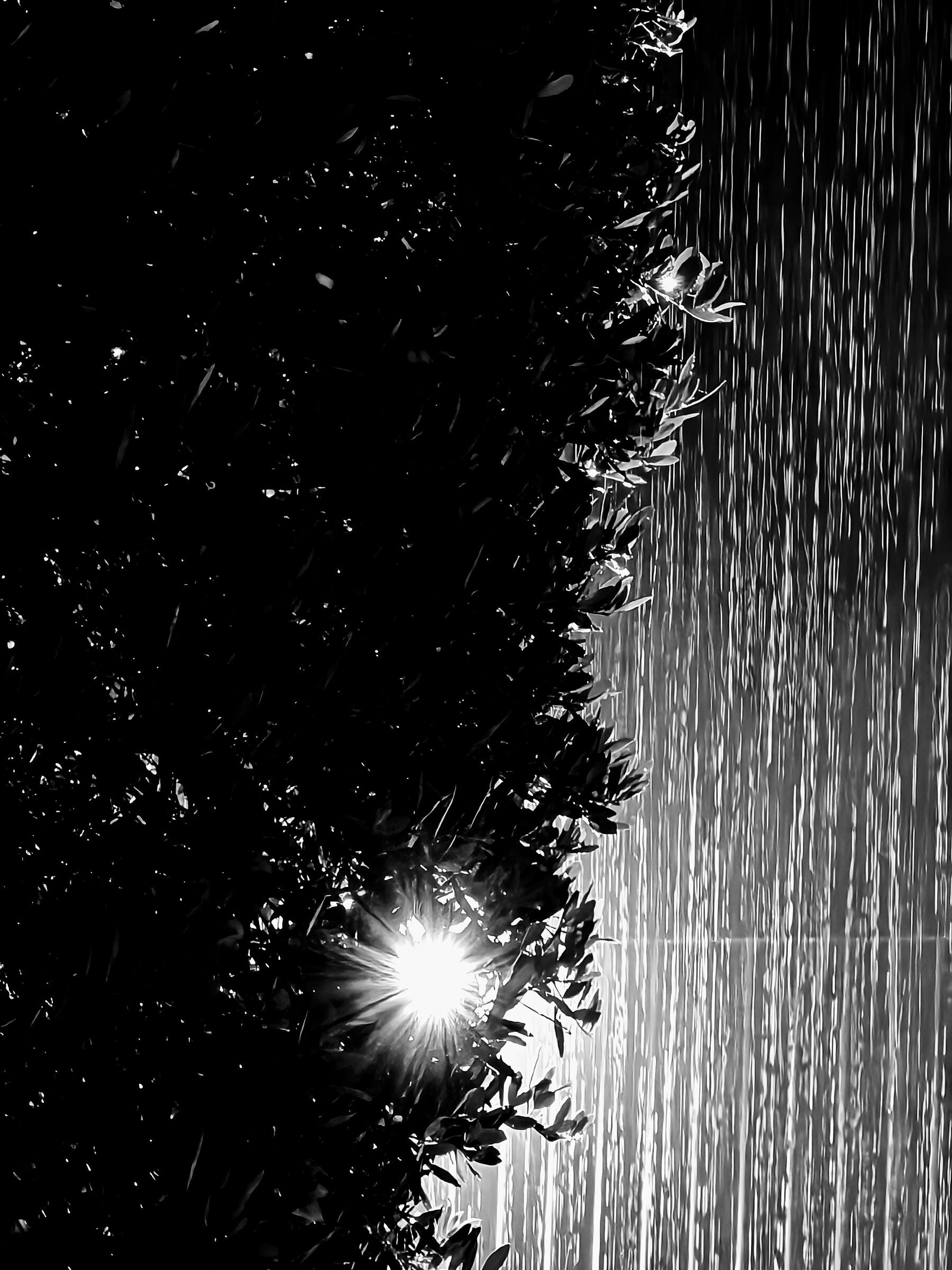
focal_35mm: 135
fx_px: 4950
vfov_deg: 14.6
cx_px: 476
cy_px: 635
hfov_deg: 11.0
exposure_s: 1/20
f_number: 2.6
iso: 16000
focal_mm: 15.38
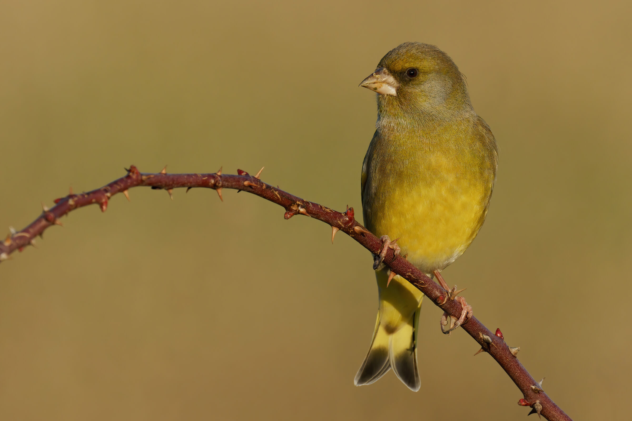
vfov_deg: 2.3
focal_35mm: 600
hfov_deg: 3.4
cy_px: 210
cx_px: 316
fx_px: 10533
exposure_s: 1/1600
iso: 1000
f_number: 10
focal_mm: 600
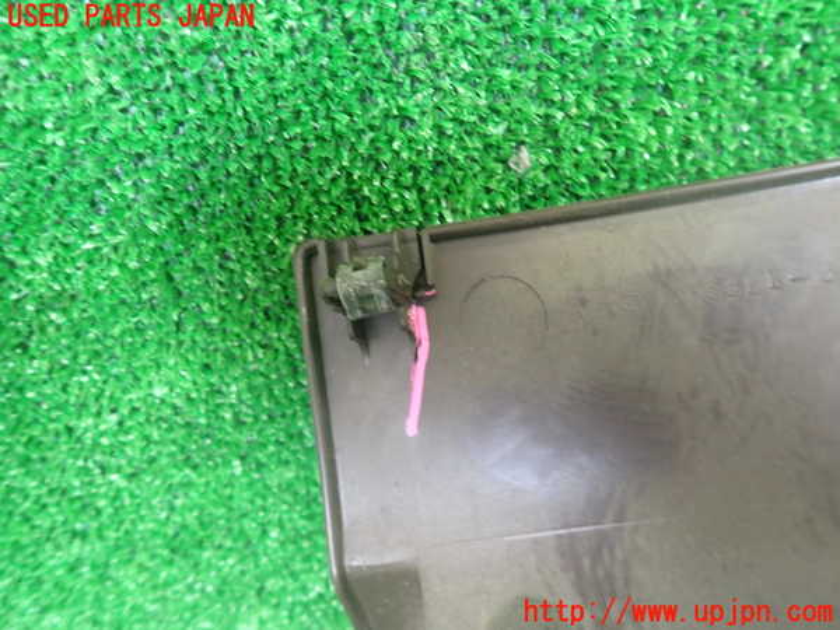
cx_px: 420
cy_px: 315
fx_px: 607
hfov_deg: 69.4
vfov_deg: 54.9
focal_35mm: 25
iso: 200
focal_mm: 4.5
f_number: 2
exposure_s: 1/30
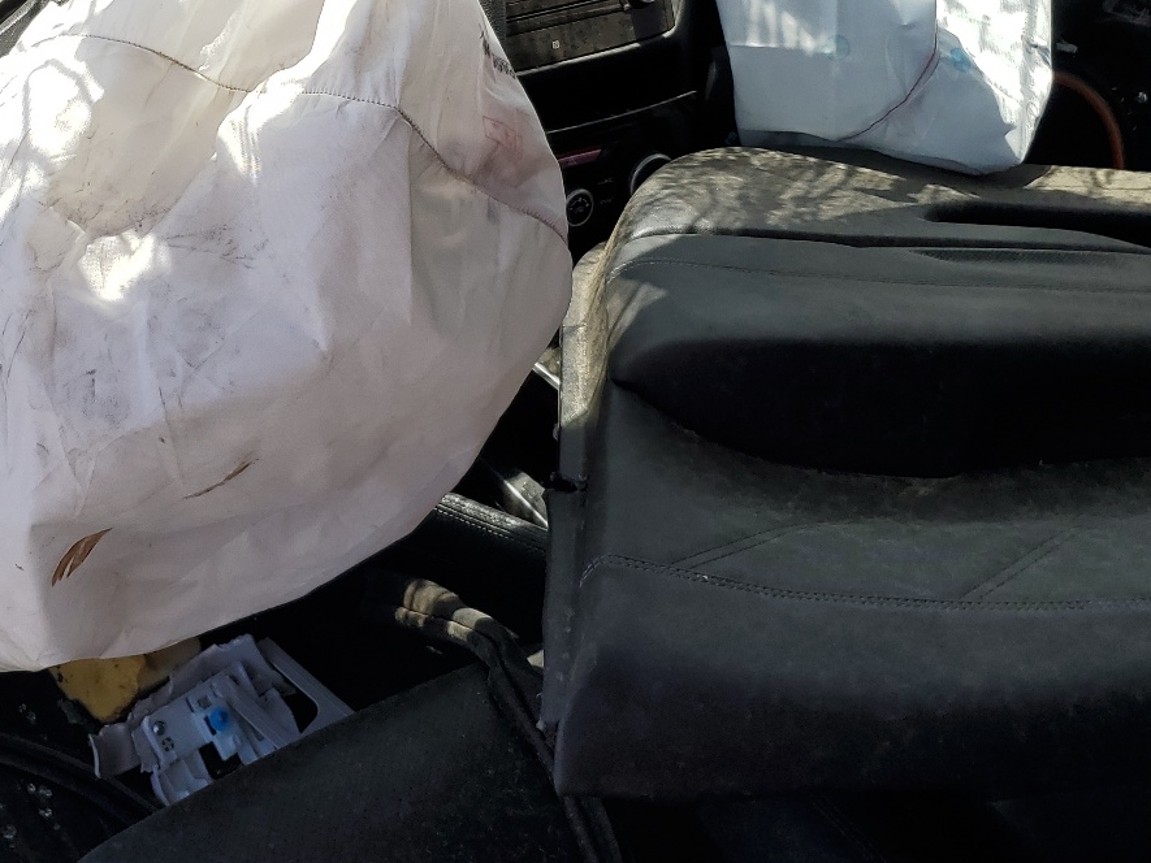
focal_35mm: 47
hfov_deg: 39.7
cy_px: 138
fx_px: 1563
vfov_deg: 29.9
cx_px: 337
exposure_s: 1/2500
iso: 50
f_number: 1.5
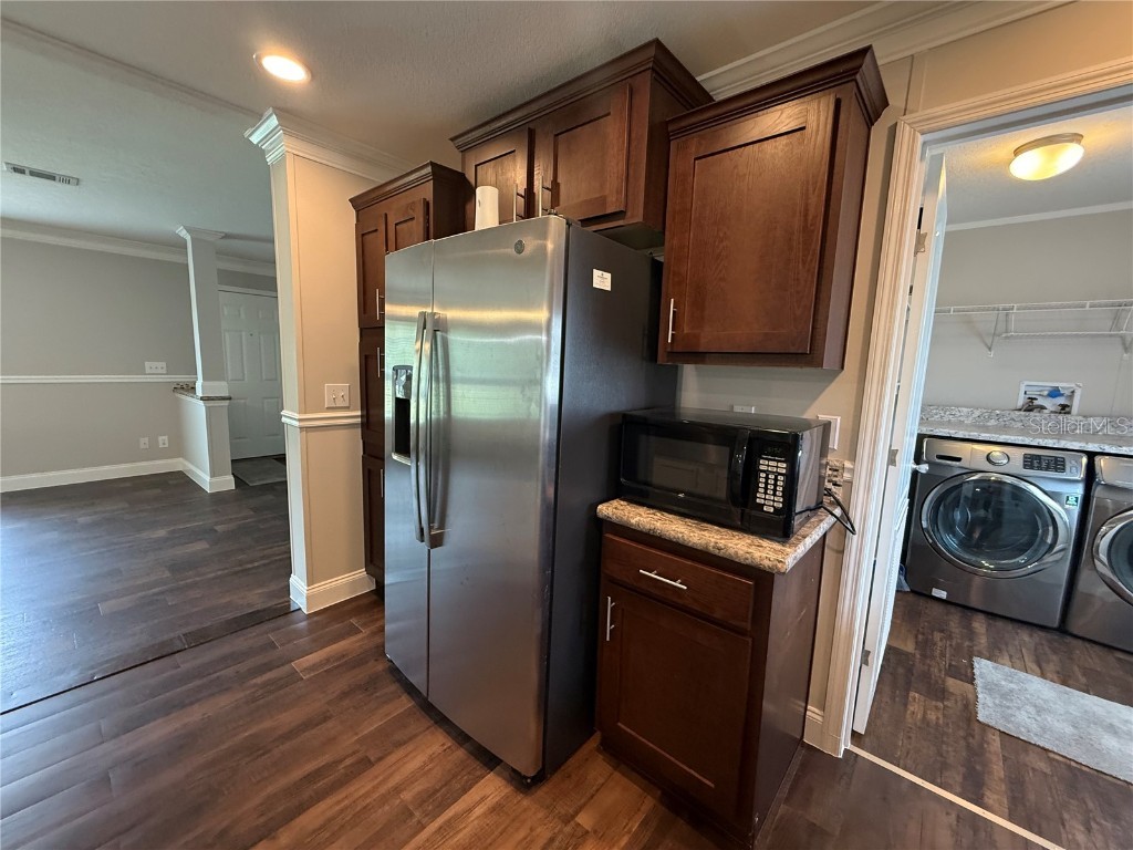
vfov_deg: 85.7
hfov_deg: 102.1
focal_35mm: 14
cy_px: 425
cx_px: 566
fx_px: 458
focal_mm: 2.22
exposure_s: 1/60
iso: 320
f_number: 2.2
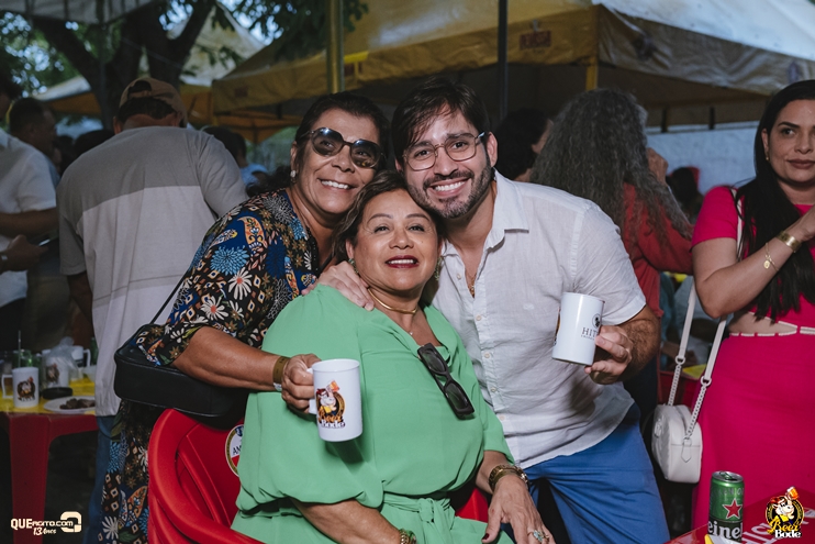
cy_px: 272
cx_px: 408
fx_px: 815
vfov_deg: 36.9
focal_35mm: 36
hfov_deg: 53.1
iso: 2500
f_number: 2.2
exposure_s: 1/500
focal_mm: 24
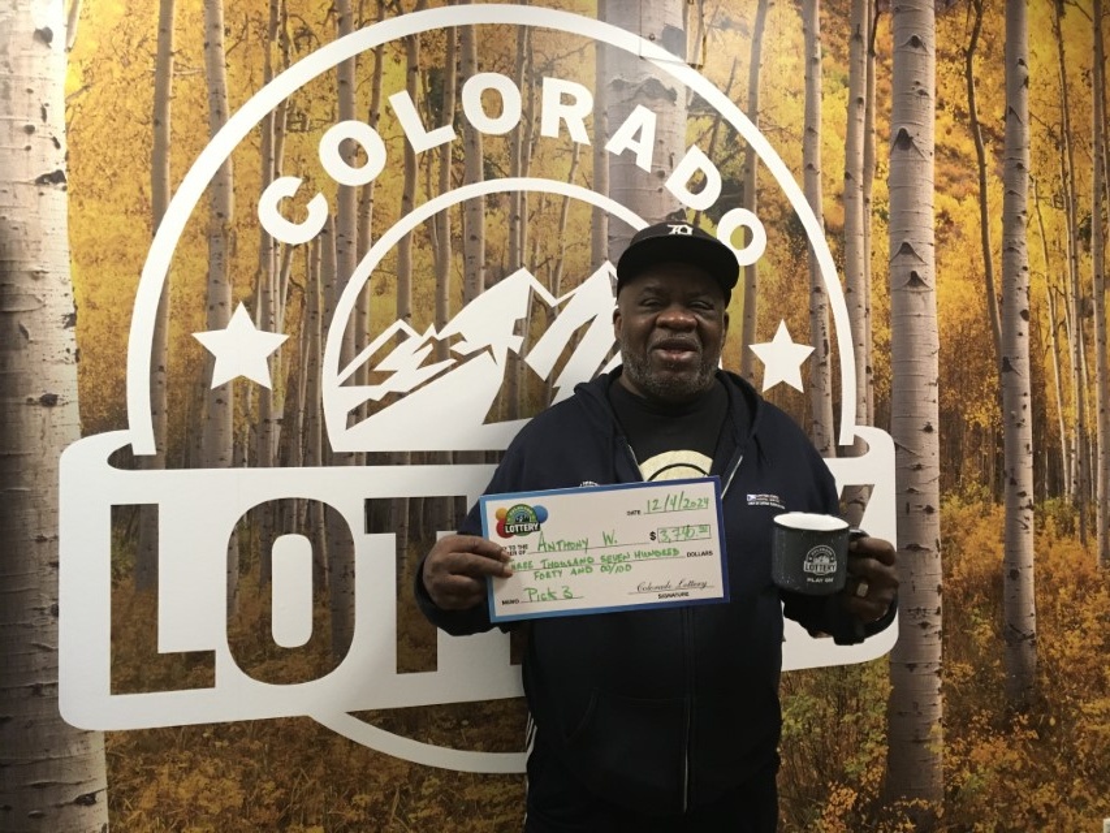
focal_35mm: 29
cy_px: 416
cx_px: 555
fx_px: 930
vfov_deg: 48.2
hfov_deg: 61.7
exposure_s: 1/30
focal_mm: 4.15
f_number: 2.2
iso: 125
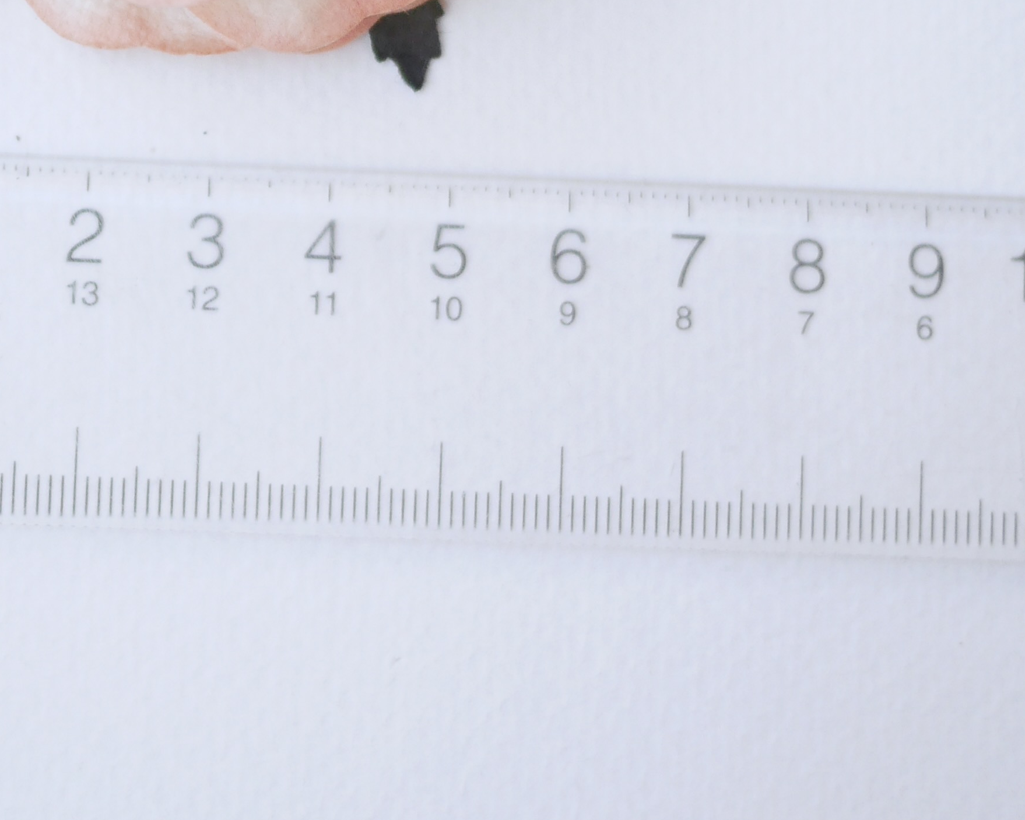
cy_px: -4
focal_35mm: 102
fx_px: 3095
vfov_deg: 14.8
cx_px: 188
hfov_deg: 18.6
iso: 640
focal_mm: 20
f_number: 1.7
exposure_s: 1/60
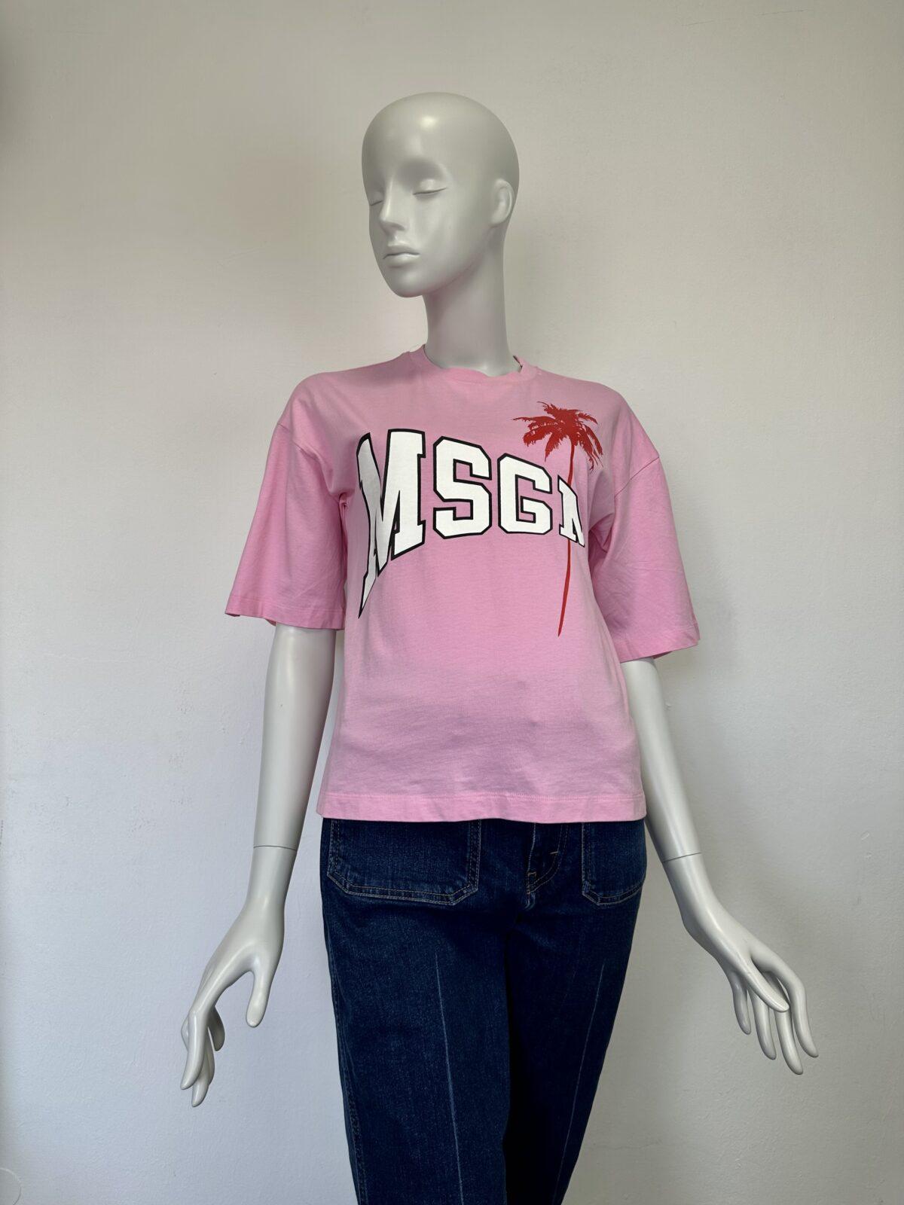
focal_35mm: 24
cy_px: 602
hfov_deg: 56.8
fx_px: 836
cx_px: 452
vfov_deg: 71.6
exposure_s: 1/100
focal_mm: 6.86
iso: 50
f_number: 1.78
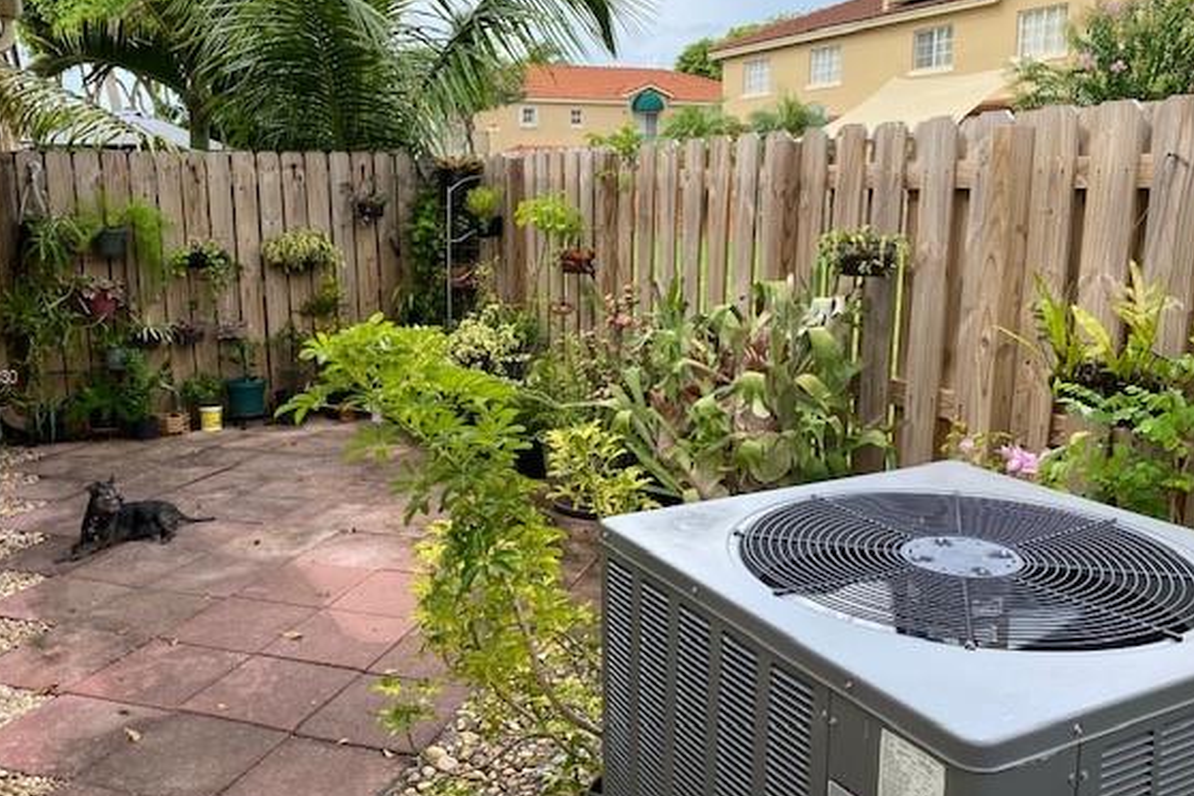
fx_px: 1028
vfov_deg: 42.3
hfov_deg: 60.3
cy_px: 379
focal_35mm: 31
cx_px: 571
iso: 32
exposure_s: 1/711
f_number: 1.8
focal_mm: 4.25
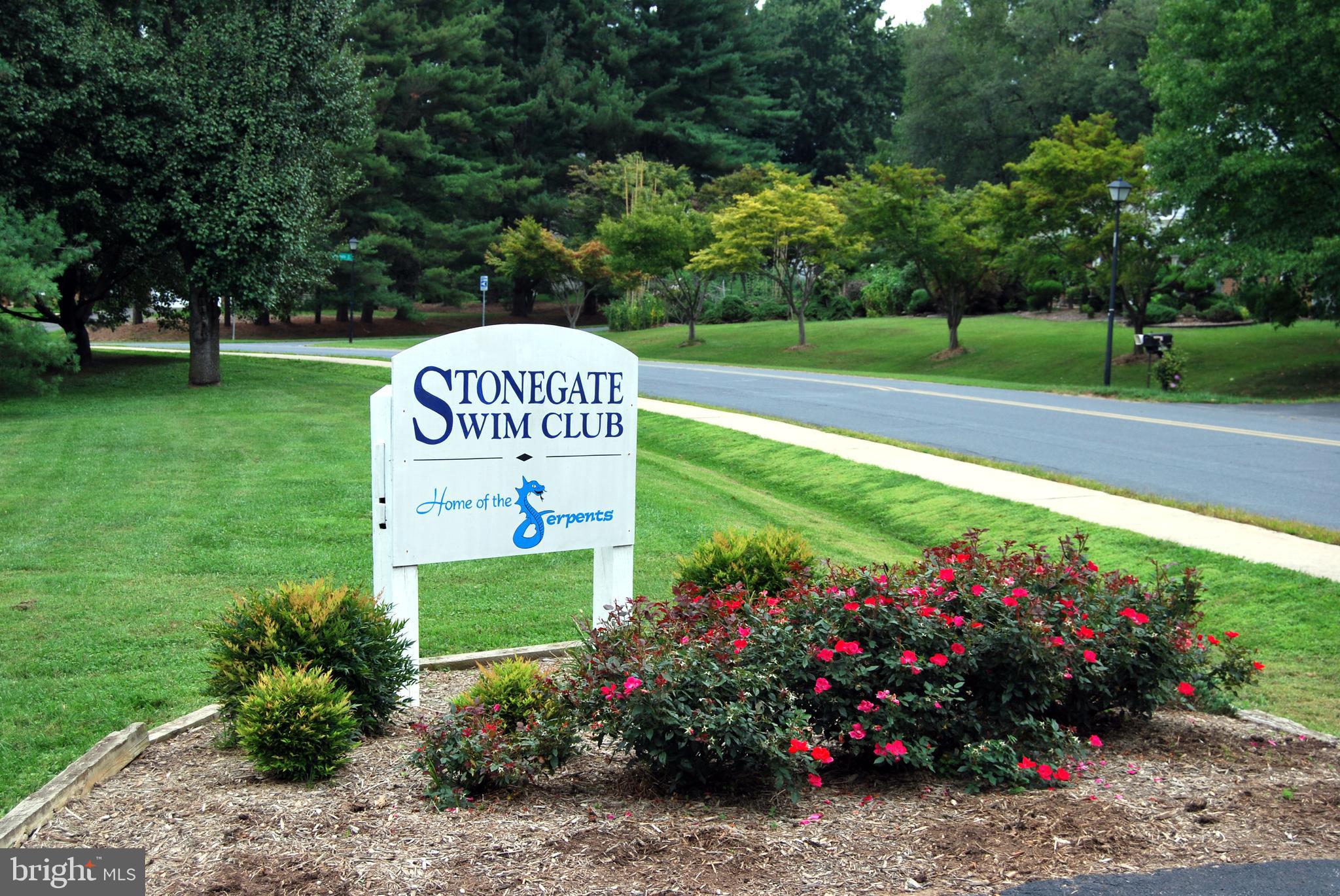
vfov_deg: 25.8
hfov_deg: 37.8
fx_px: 1956
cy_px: 448
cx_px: 670
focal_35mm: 52
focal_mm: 35
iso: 100
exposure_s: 1/160
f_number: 6.3
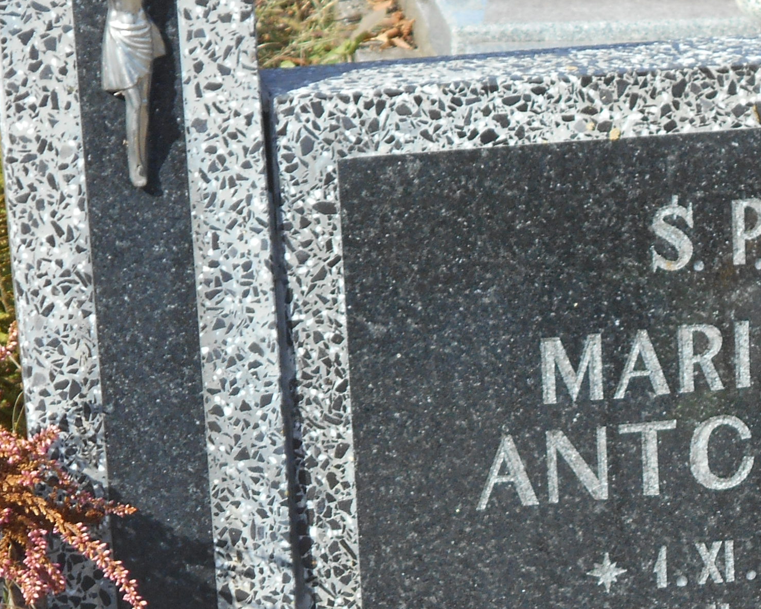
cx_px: 498
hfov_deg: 10.5
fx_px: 4121
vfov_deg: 8.4
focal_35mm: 183
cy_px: 513
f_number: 5.8
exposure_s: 1/200
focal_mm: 13.5
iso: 80
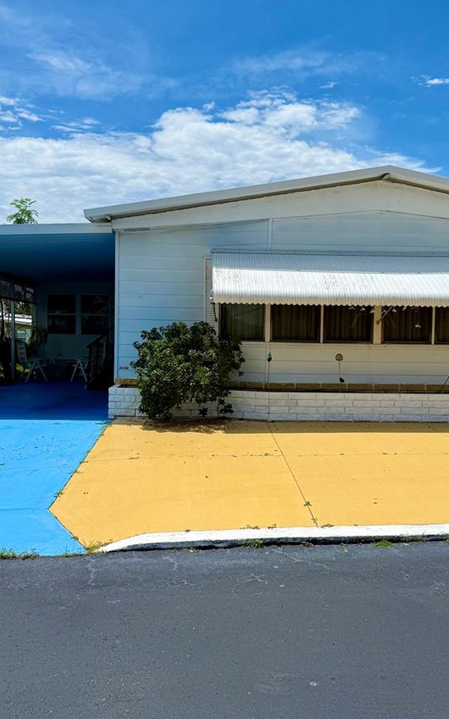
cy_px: 355
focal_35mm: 35
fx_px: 685
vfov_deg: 55.3
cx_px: 248
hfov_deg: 36.2
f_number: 1.78
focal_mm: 6.76
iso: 80
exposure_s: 1/10309
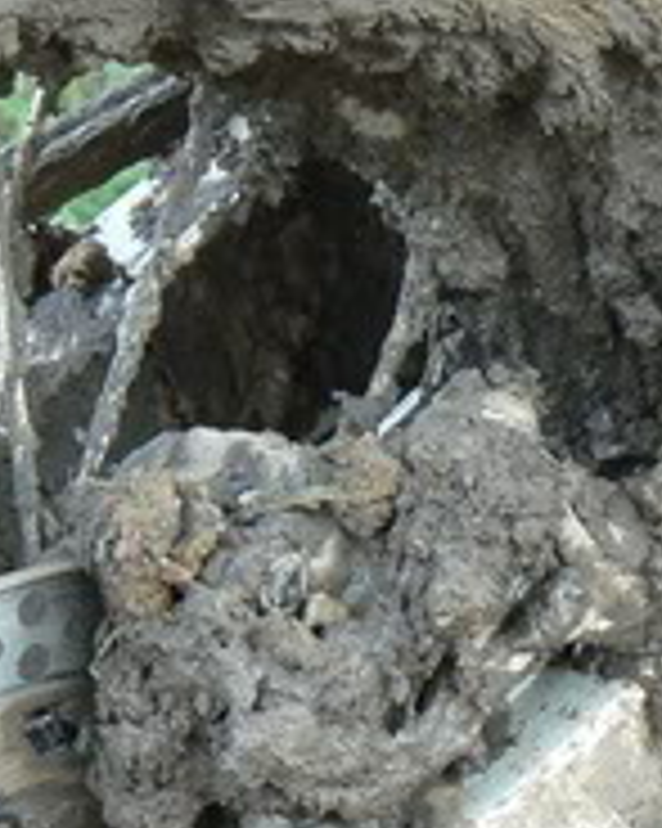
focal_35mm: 346
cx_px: 680
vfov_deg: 5.6
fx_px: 8481
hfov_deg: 4.5
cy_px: 135
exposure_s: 1/50
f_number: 3.2
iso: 200
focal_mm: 16.9
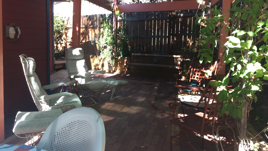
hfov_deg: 59.5
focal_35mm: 33
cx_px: 133
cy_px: 68
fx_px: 235
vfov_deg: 35.6
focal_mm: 4.15
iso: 32
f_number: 2.2
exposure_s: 1/120
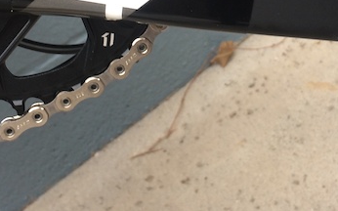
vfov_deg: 17.4
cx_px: 170
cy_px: -47
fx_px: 654
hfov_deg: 29.0
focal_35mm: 71
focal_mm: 4.15
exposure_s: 1/60
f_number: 2.2
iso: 40
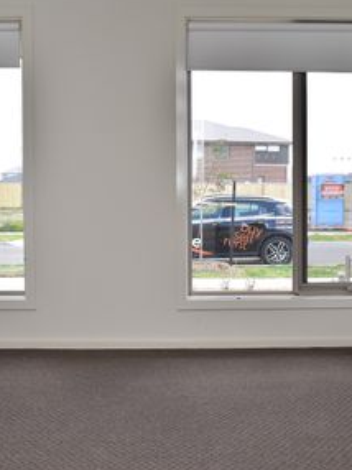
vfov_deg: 38.3
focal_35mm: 50
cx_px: 186
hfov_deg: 29.2
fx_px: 676
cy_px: 219
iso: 400
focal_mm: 21
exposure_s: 1/160
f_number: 10
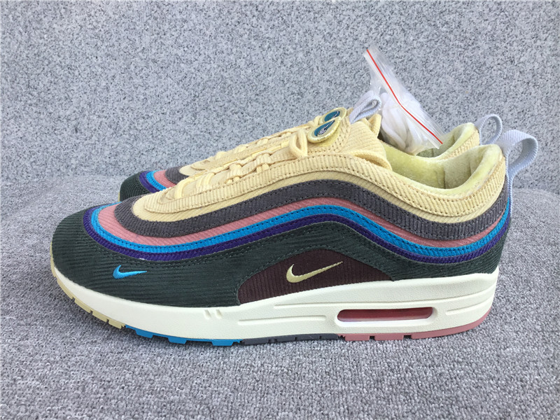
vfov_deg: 45.4
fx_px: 502
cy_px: 210
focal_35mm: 31
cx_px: 280
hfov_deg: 58.4
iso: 25
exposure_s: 1/314
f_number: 2.4
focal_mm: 3.3
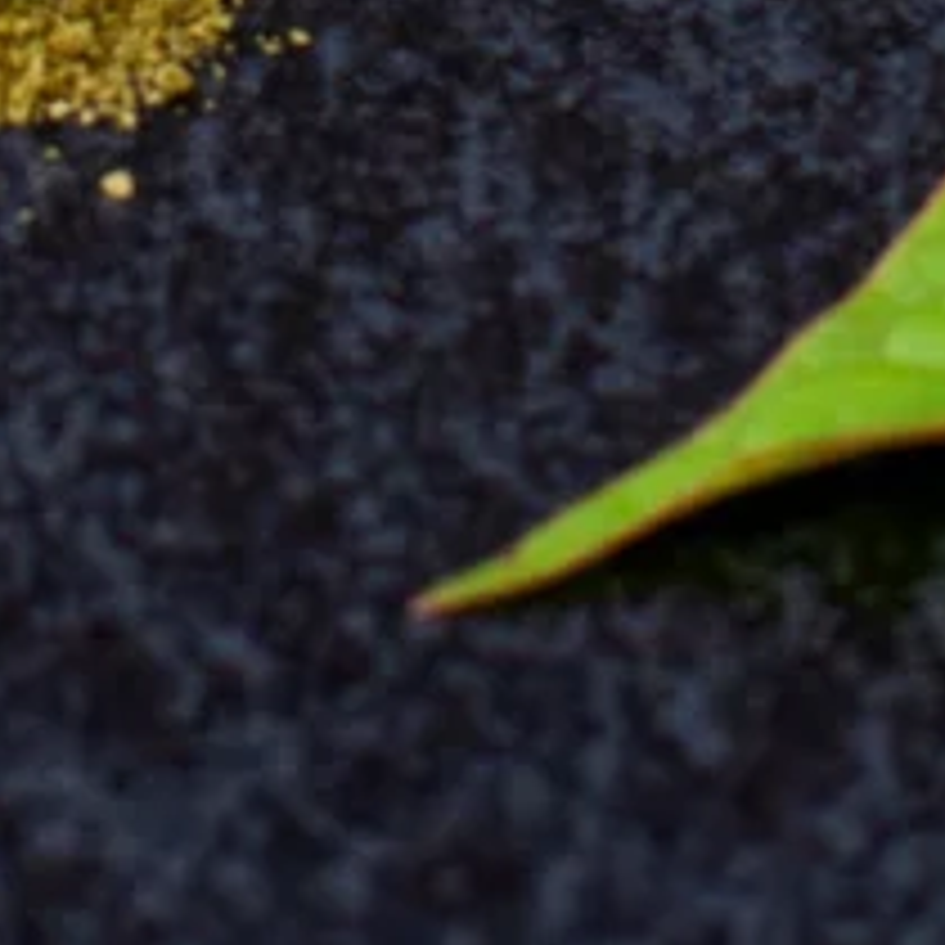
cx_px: 801
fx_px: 19211
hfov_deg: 2.8
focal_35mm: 622
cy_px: -1904
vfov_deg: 2.8
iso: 200
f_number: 4.5
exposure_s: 1/100
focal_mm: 50
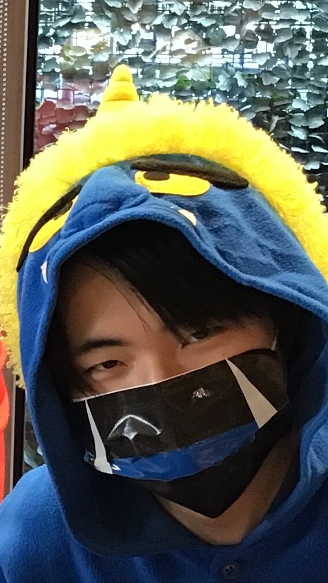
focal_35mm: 110
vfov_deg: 19.2
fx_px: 1700
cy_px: 484
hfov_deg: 10.6
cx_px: -197
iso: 125
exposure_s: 1/30
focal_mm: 3.3
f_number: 2.4
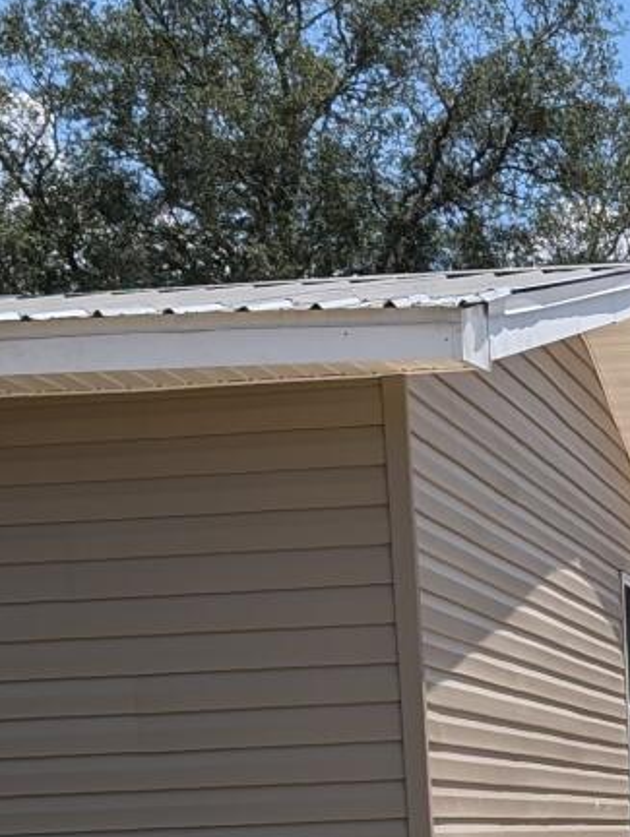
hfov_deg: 12.9
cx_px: 836
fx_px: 2688
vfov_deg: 16.0
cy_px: 1302
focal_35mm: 111
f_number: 1.68
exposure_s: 1/1984
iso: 27
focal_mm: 6.9
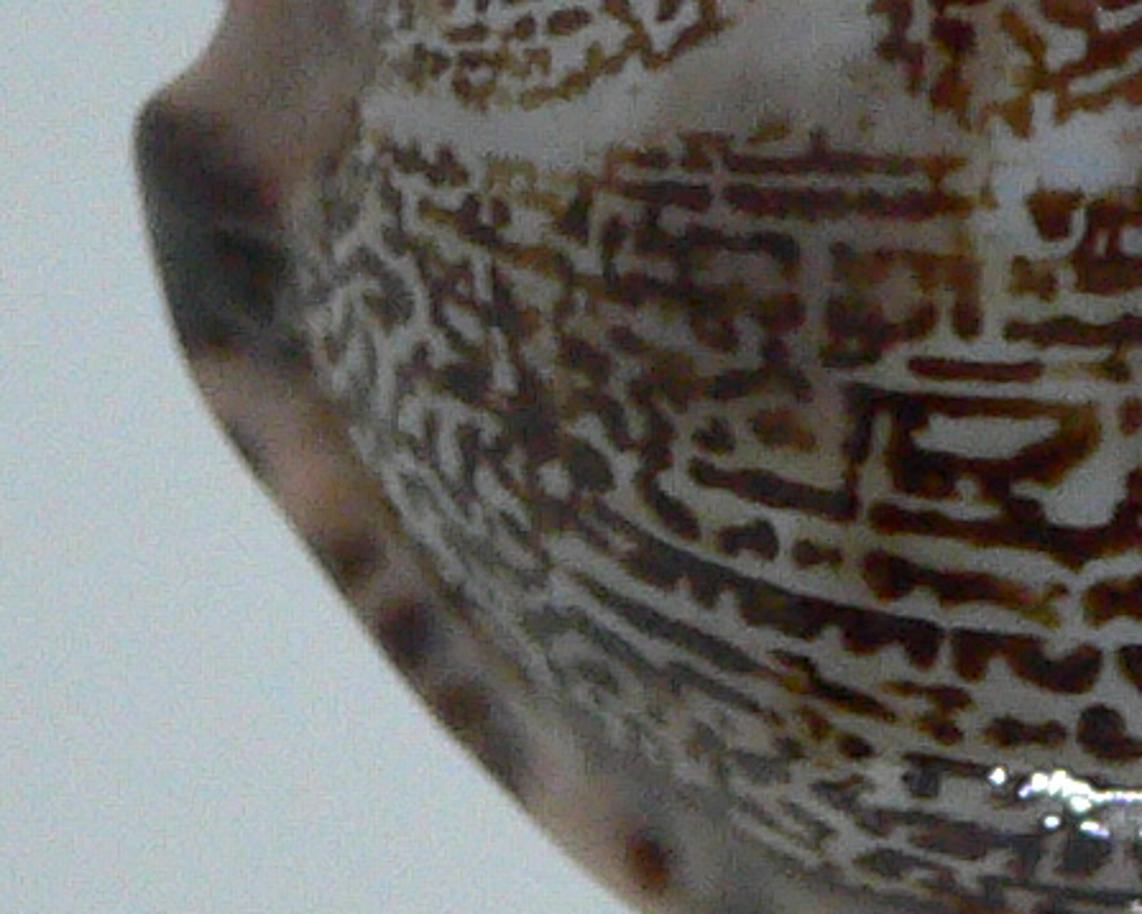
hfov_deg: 12.2
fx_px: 5207
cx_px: 1403
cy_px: 431
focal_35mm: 154
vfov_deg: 10.0
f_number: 2.8
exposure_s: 1/50
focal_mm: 4.6
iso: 200
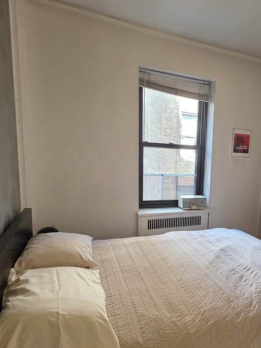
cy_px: 202
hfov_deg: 54.1
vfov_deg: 71.1
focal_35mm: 24
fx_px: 241
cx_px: 197
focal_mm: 2.2
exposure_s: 1/120
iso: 200
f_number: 1.9
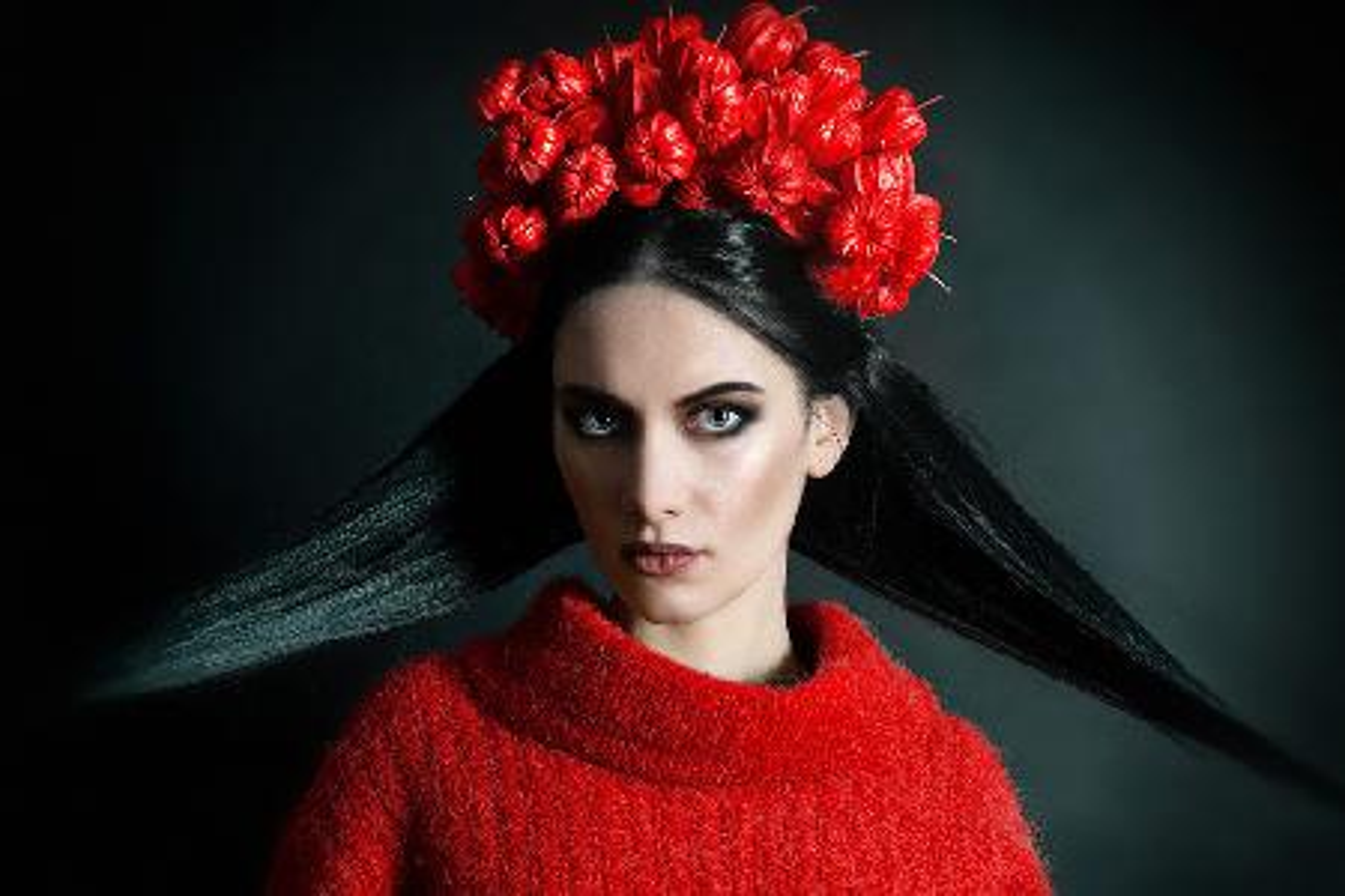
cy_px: 448
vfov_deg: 29.9
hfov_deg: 43.6
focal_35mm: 45
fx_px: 1681
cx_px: 672
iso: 320
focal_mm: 45
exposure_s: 1/160
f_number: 8
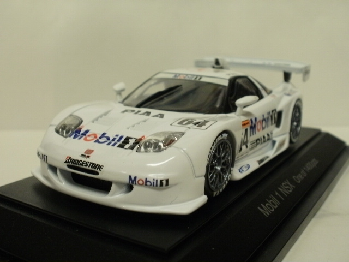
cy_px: 131
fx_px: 444
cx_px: 174
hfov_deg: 42.9
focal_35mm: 44
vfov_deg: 32.9
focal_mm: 7.7
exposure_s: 1/13
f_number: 4
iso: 125
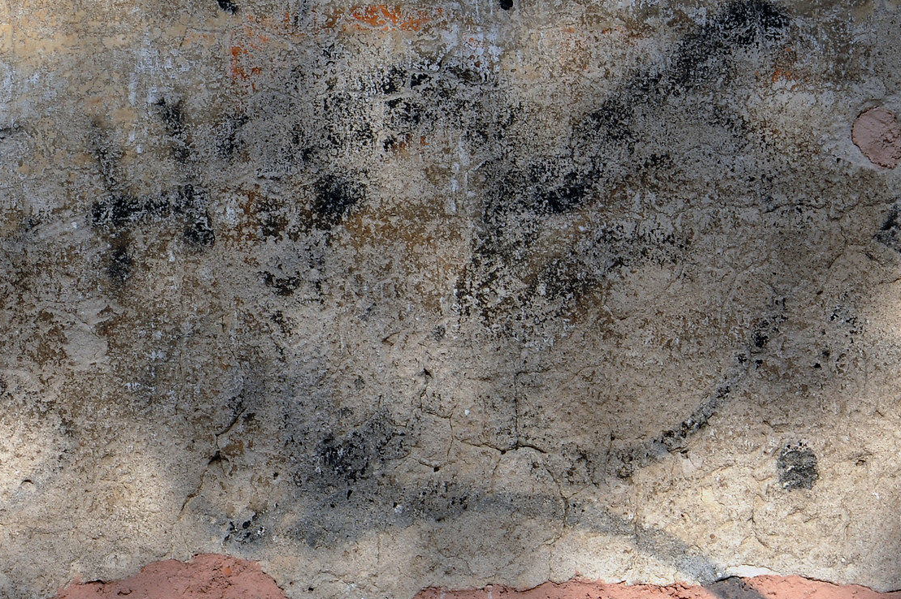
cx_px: 6
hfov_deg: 9.0
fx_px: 5676
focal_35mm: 227
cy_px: 179
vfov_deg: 6.0
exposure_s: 1/200
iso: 400
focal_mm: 105
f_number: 16
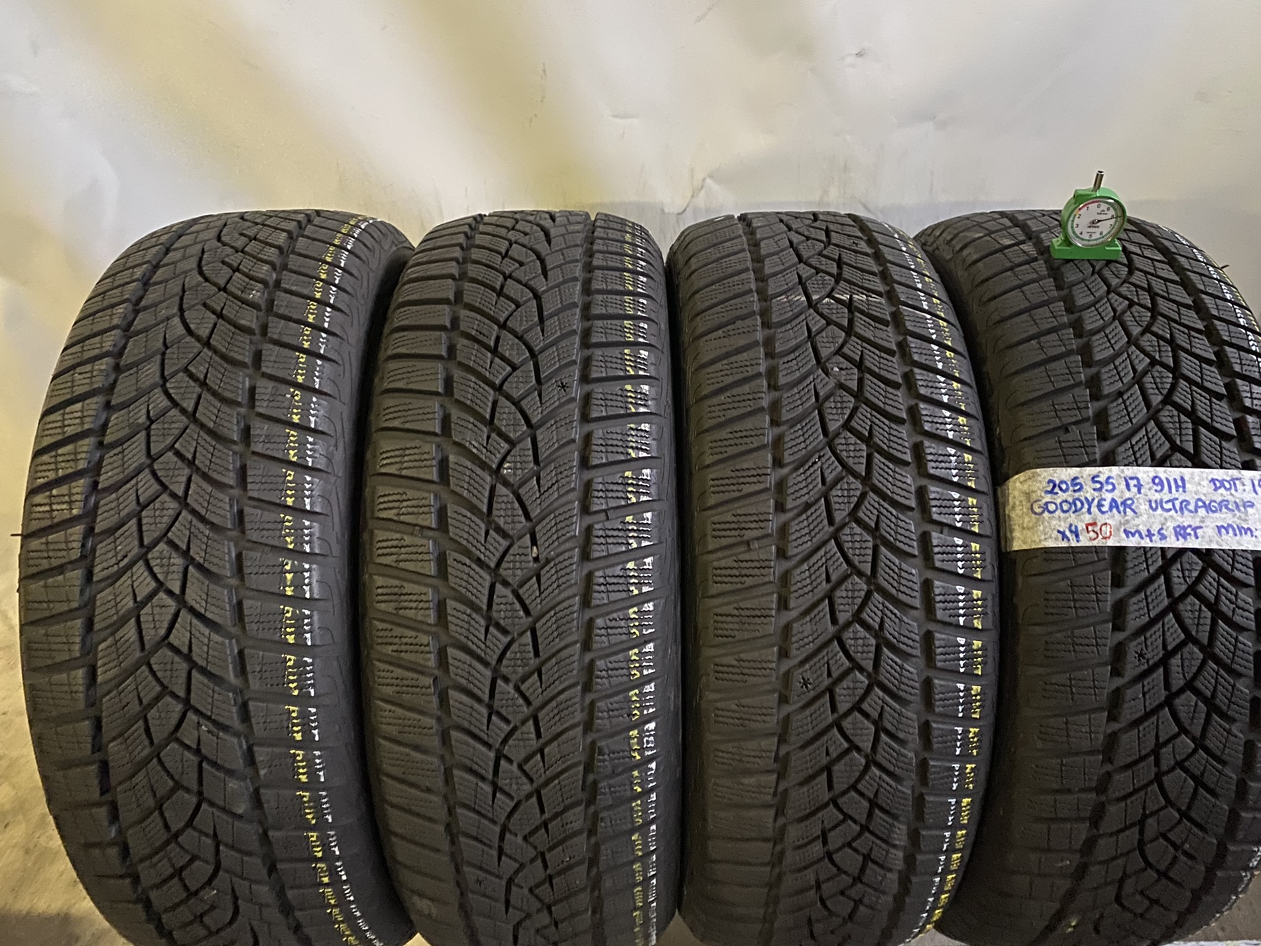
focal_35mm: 28
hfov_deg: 63.4
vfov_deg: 49.7
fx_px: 1020
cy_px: 490
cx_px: 654
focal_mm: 4.25
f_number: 1.8
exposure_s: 1/25
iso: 1000
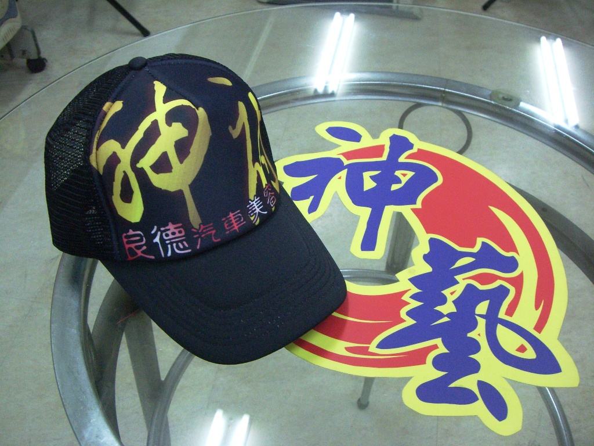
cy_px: 223
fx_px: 652
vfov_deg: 37.7
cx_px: 297
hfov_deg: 49.0
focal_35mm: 38
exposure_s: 1/80
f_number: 2.7
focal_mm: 6.2
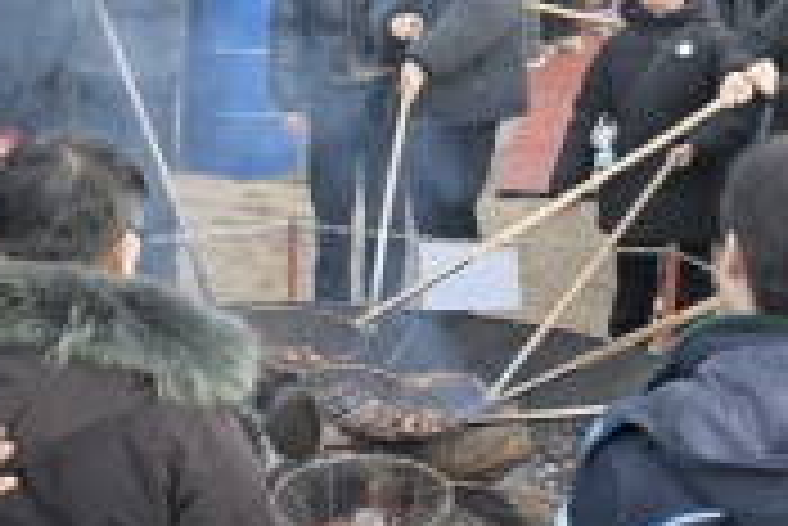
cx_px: 290
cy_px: 94
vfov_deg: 14.1
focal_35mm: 97
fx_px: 2121
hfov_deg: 21.0
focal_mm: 26.5
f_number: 5
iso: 250
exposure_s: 1/200
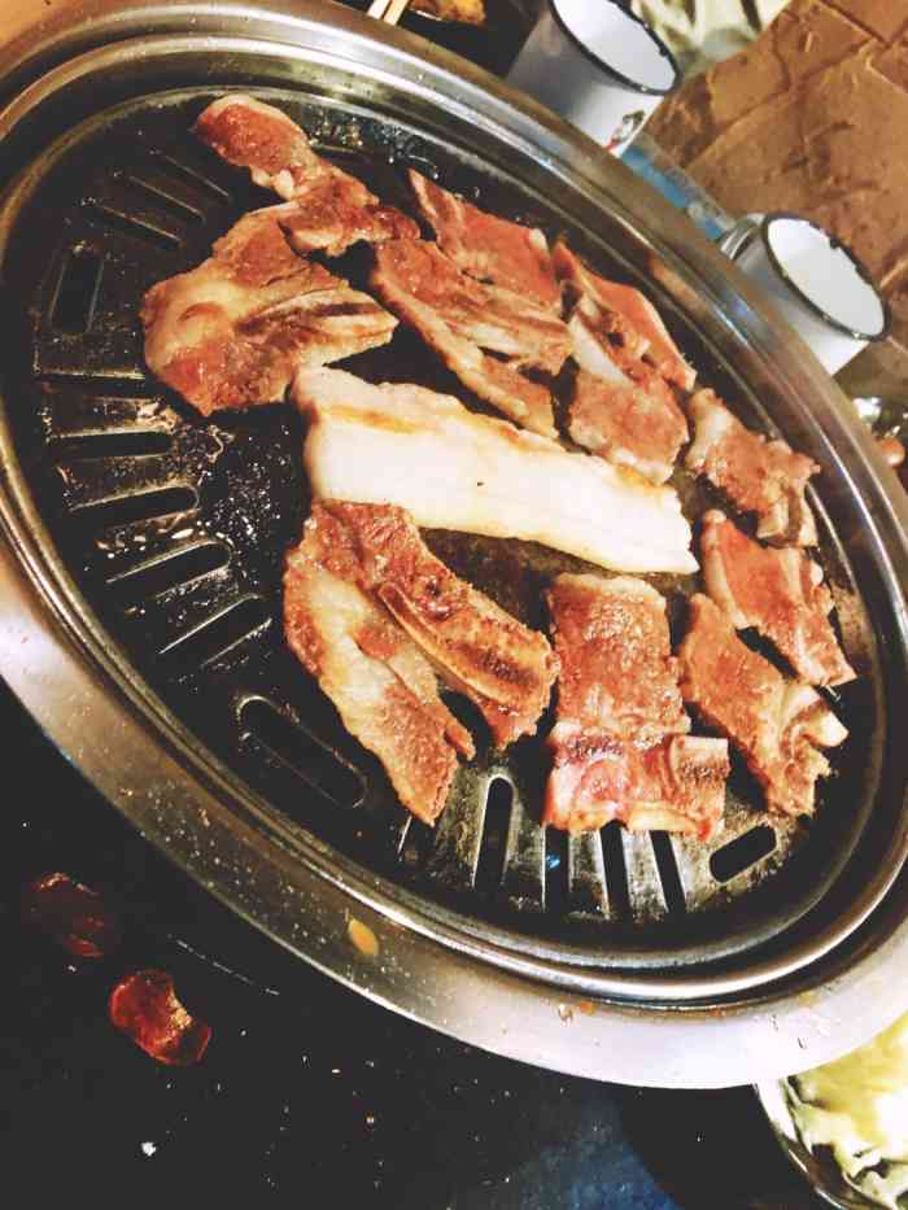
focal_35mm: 29
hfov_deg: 48.2
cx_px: 454
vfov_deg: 61.7
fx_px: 1014
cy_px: 605
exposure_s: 1/17
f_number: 2.2
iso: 200
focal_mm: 4.15
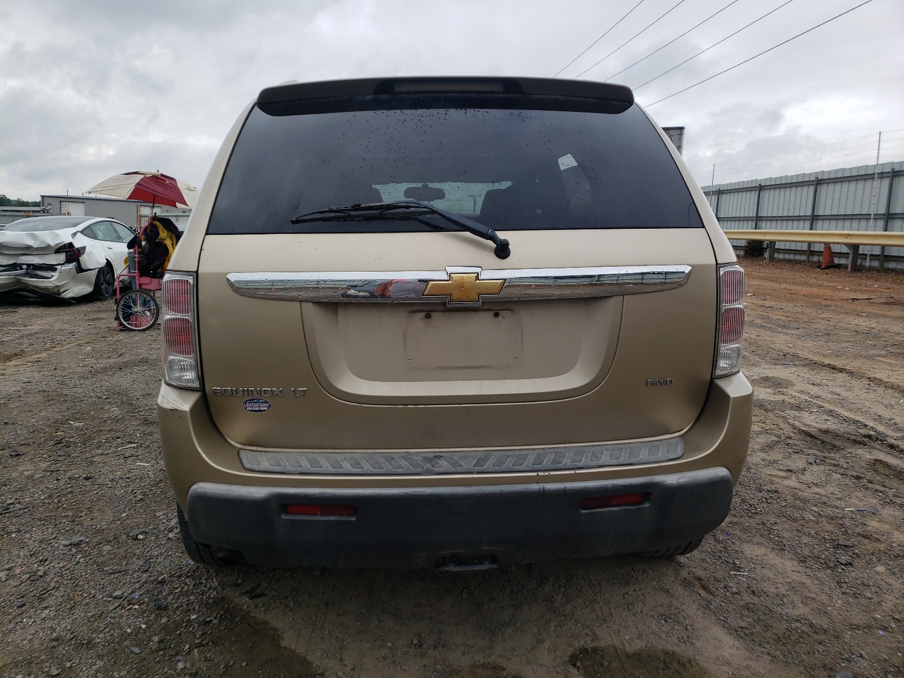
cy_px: 339
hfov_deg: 67.3
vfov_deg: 53.1
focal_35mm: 26
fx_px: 679
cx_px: 452
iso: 50
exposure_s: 1/1429
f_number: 1.5
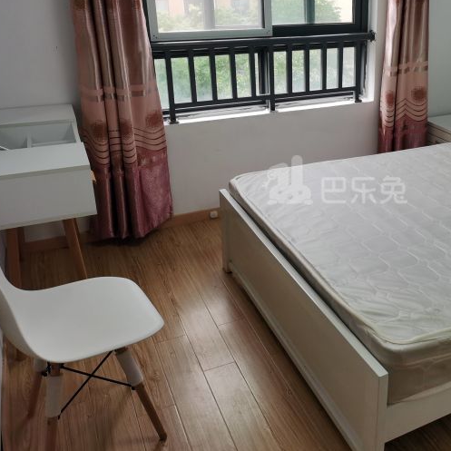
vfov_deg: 44.7
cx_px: 335
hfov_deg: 43.6
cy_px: 181
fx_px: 545
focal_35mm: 37
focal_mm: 5.58
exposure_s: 1/100
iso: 80
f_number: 1.8
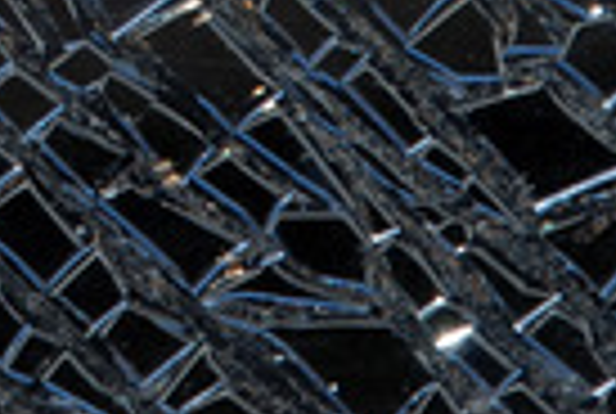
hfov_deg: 4.1
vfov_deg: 2.7
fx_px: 8523
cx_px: -292
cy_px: -754
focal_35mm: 497
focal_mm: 58
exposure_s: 1/125
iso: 100
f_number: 5.6
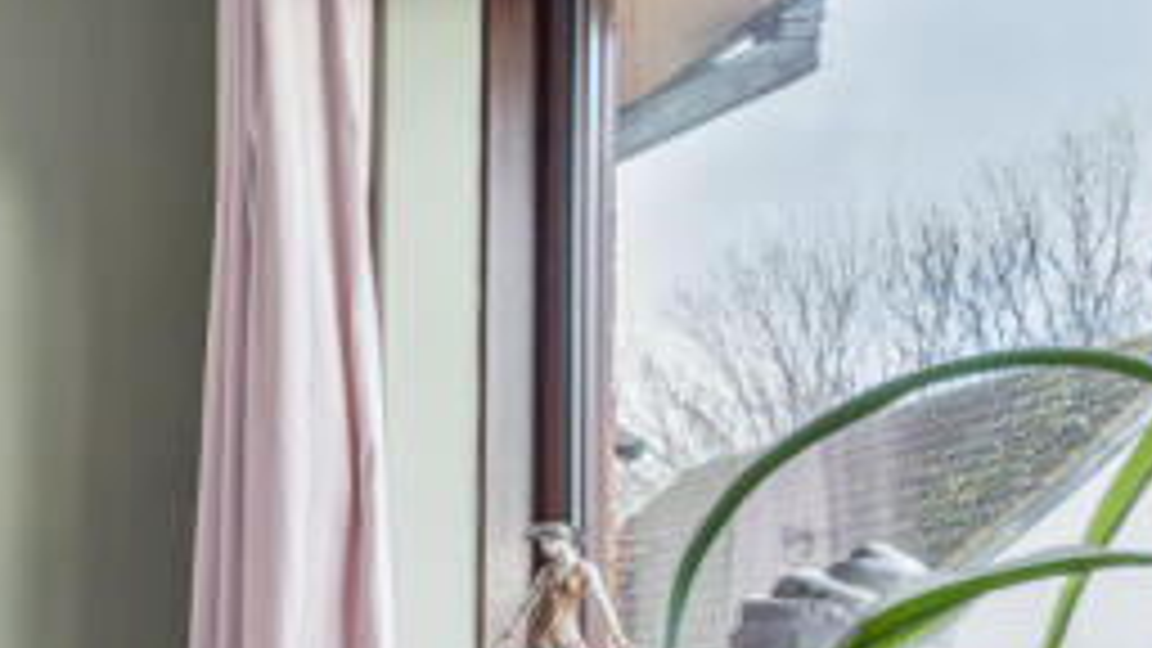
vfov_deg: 22.2
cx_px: -124
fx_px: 1558
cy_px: 718
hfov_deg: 34.8
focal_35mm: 51
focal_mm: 13
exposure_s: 1/6
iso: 100
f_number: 8
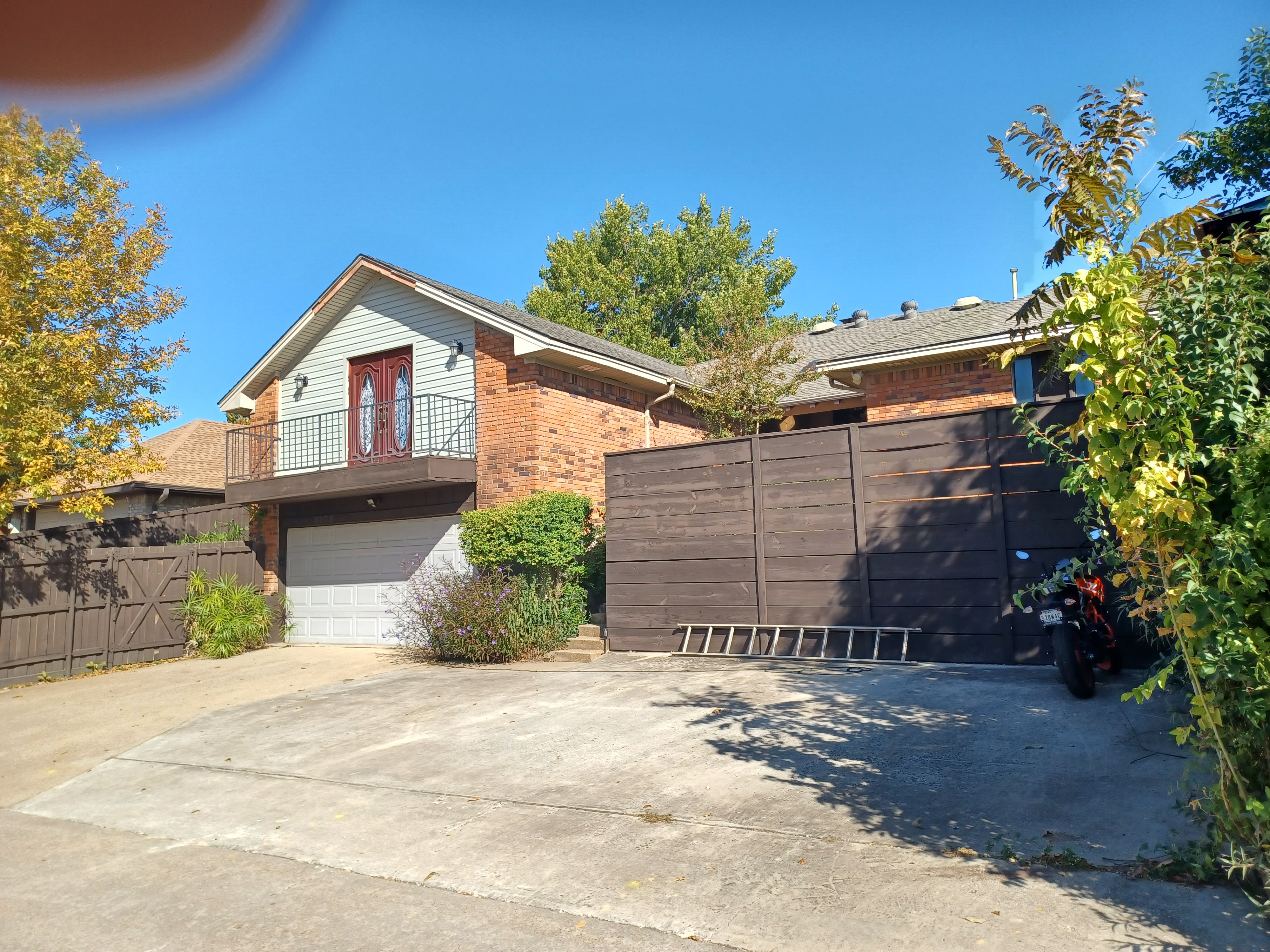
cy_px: 476
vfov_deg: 54.9
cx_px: 635
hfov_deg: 69.4
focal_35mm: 25
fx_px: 917
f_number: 1.8
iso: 32
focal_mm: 4.6
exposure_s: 1/319
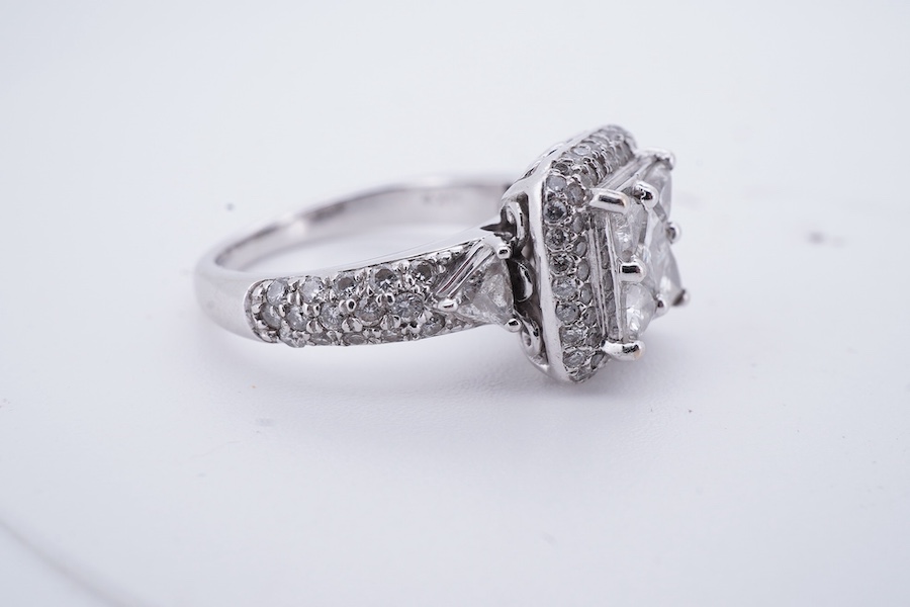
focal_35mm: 45
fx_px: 1137
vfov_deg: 29.9
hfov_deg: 43.6
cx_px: 455
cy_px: 304
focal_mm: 30
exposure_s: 1/160
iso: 250
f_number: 22
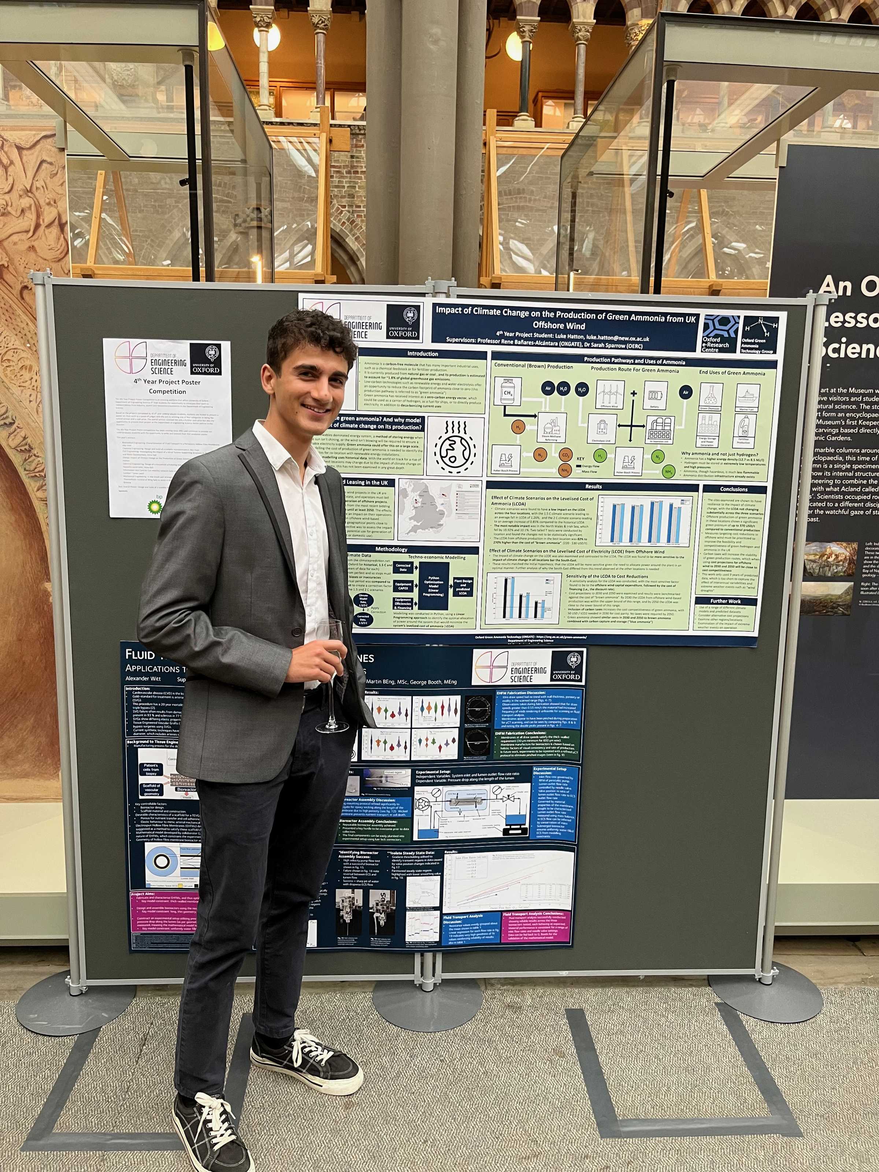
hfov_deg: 53.1
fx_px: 880
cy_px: 586
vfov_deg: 67.3
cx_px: 440
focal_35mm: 26
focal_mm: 5.1
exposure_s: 1/83
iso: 125
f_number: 1.6
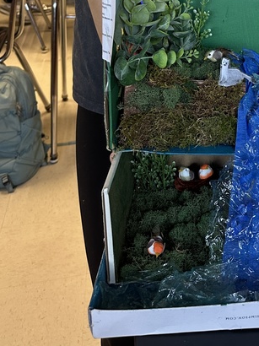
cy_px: -65
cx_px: 256
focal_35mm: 60
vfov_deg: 28.3
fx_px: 599
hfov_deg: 23.4
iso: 125
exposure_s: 1/60
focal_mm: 6.86
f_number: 1.78
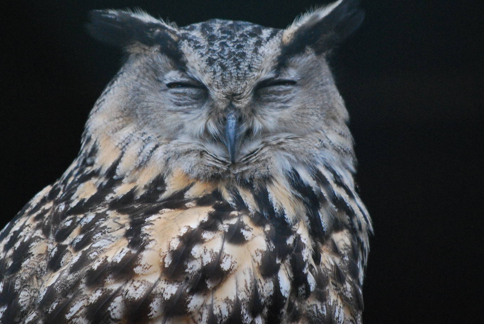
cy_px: 136
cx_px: 221
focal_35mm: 337
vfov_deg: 4.1
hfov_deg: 6.1
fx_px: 4537
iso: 1600
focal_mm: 190
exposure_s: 1/125
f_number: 5.6
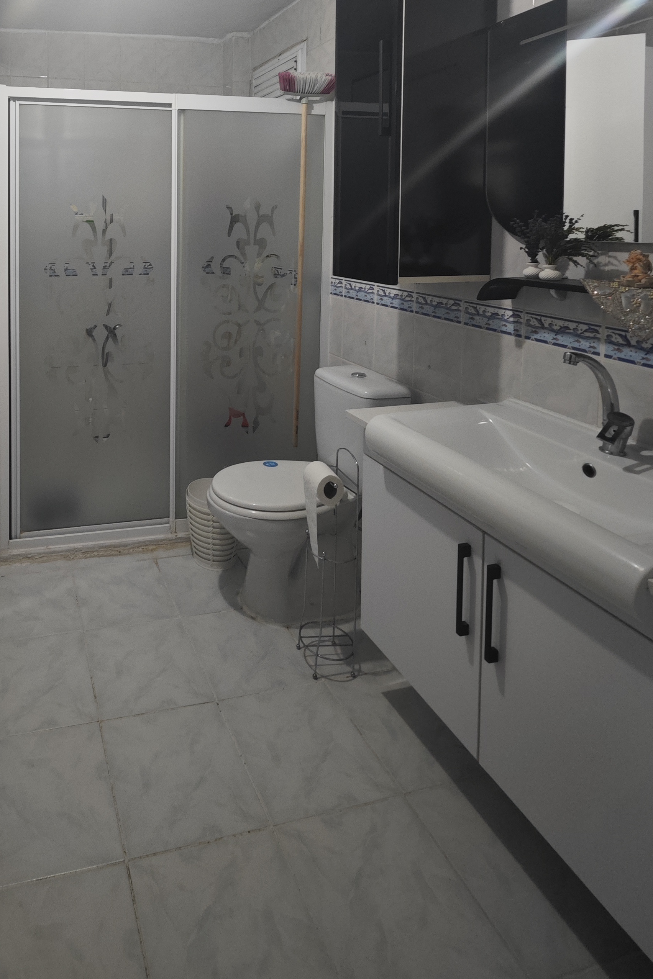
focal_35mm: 20
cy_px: 243
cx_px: 123
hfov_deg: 57.0
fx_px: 544
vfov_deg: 77.6
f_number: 1.8
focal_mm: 2.03
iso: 200
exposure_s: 1/33.3
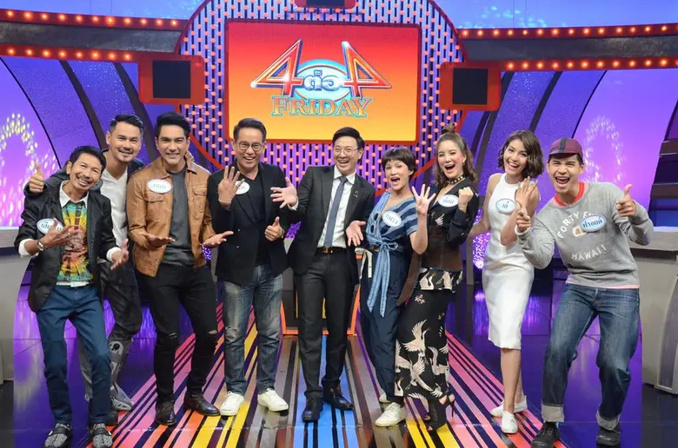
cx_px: 339
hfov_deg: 53.2
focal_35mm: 36
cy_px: 224
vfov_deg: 36.7
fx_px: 676
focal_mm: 24
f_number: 10
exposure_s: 1/160
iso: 3200
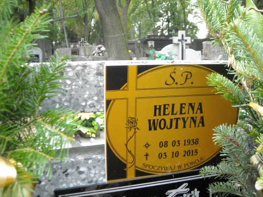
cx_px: 155
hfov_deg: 41.9
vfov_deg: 32.1
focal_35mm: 45
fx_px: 342
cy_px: 116
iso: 400
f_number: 2.8
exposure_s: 1/49
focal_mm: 5.7
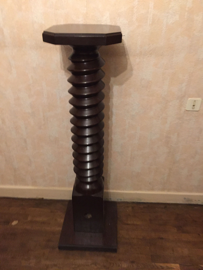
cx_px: 102
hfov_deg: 48.2
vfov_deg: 61.7
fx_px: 227
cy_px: 135
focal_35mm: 29
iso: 400
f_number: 2.2
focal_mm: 4.15
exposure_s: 1/17
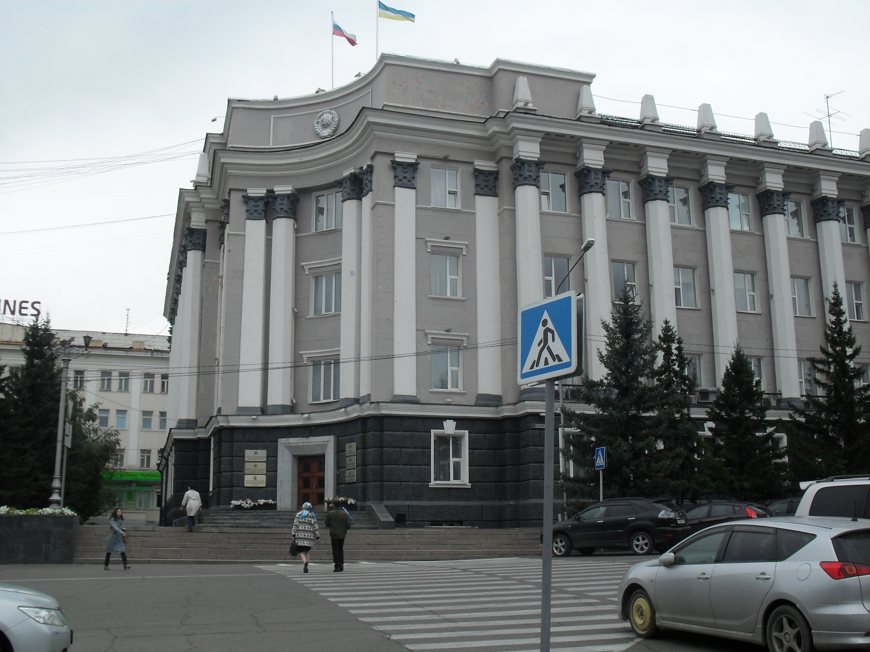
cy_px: 326
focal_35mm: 38
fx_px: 955
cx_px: 435
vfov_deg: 37.7
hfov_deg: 49.0
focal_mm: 6.3
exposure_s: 1/125
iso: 80
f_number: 8.3
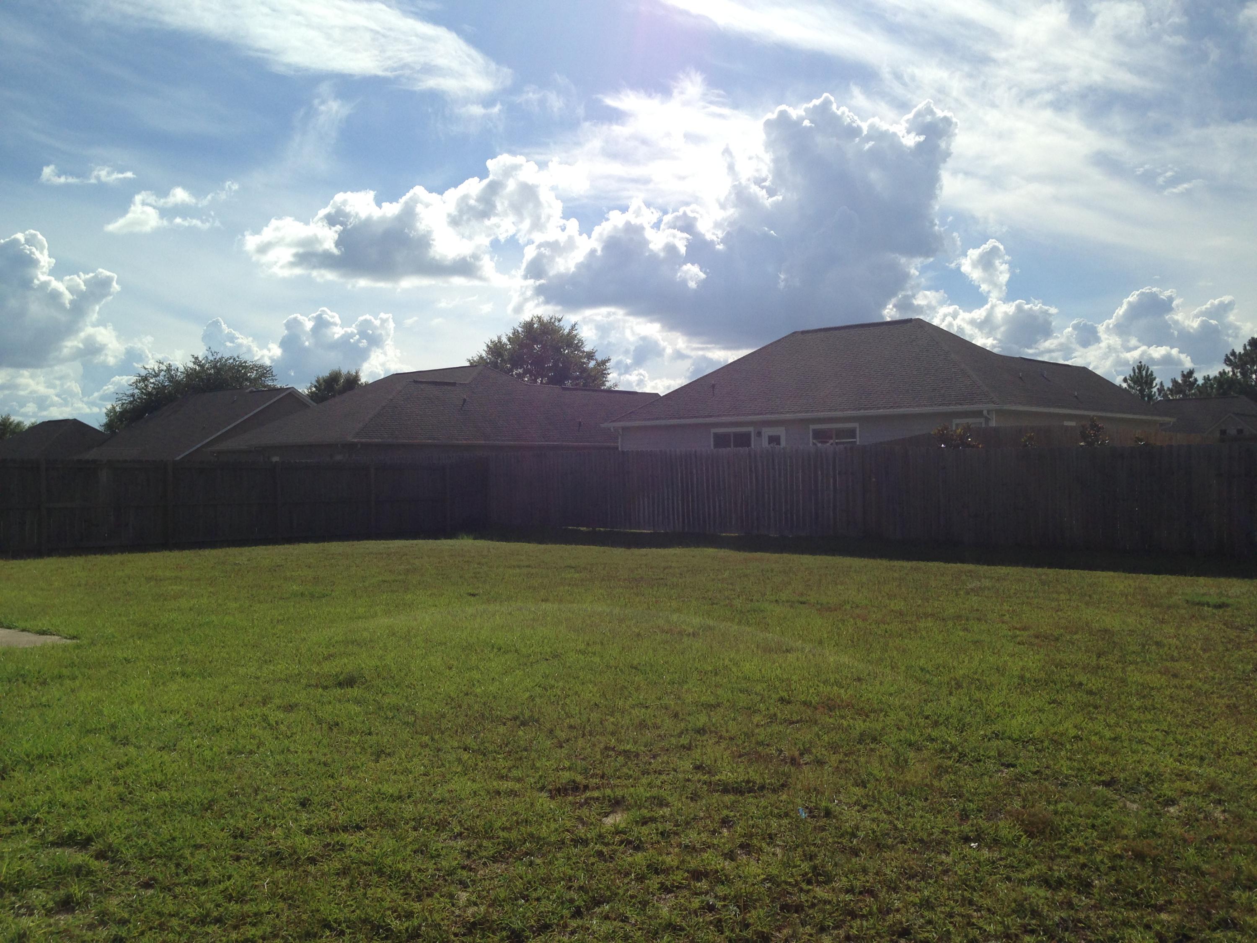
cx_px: 628
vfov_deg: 42.9
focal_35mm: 33
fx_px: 1198
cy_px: 472
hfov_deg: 55.4
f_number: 2.4
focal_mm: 4.12
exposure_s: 1/3390
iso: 50
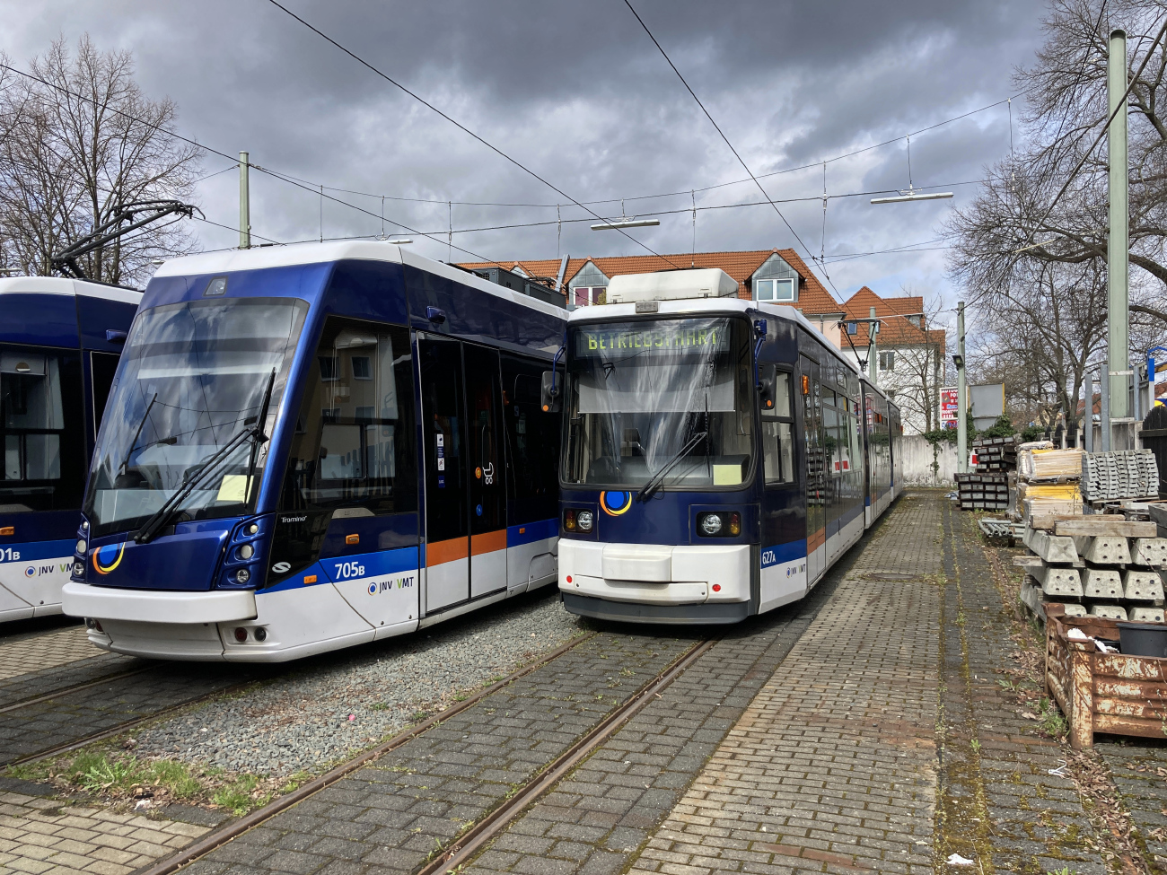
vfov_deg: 49.7
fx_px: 944
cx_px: 584
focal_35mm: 28
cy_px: 438
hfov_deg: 63.4
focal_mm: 3.99
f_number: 1.8
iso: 20
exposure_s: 1/1473
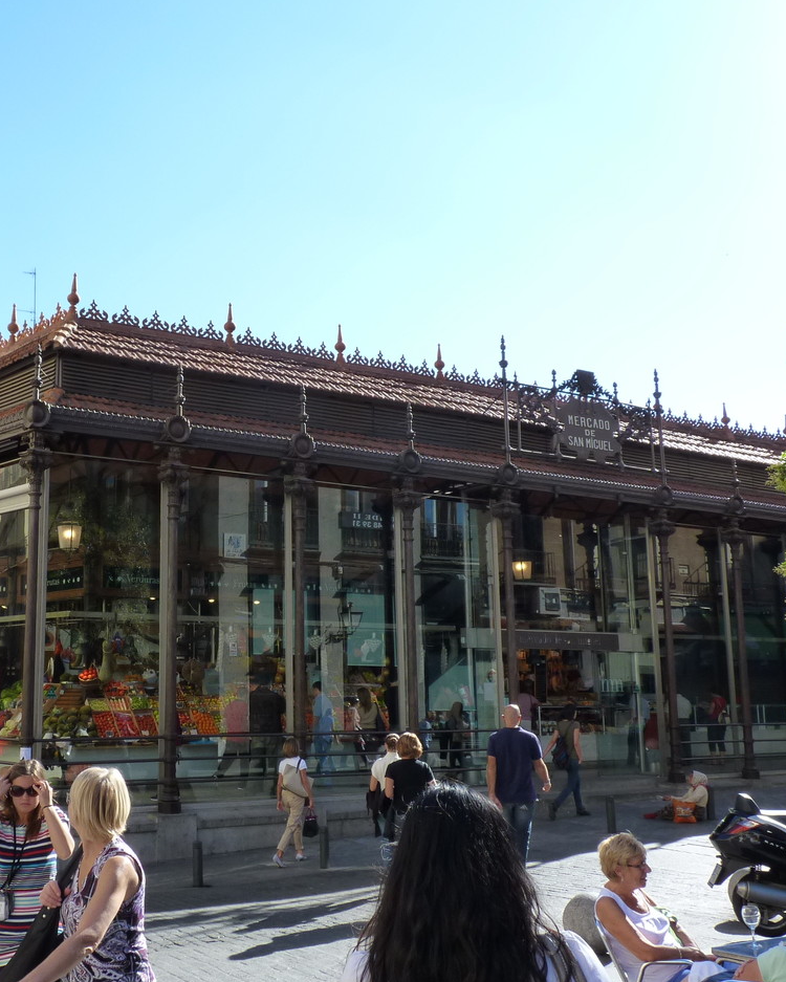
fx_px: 1046
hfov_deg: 40.2
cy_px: 498
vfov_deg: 50.3
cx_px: 210
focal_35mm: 36
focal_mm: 4.8
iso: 125
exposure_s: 1/250
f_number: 4.5
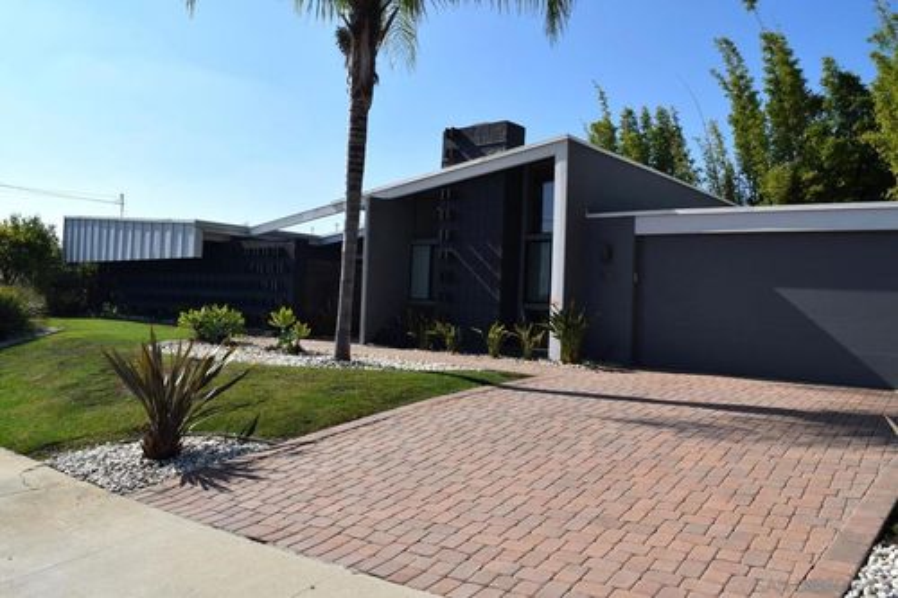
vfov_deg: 47.9
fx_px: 673
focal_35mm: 27
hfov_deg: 67.4
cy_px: 299
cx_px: 449
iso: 100
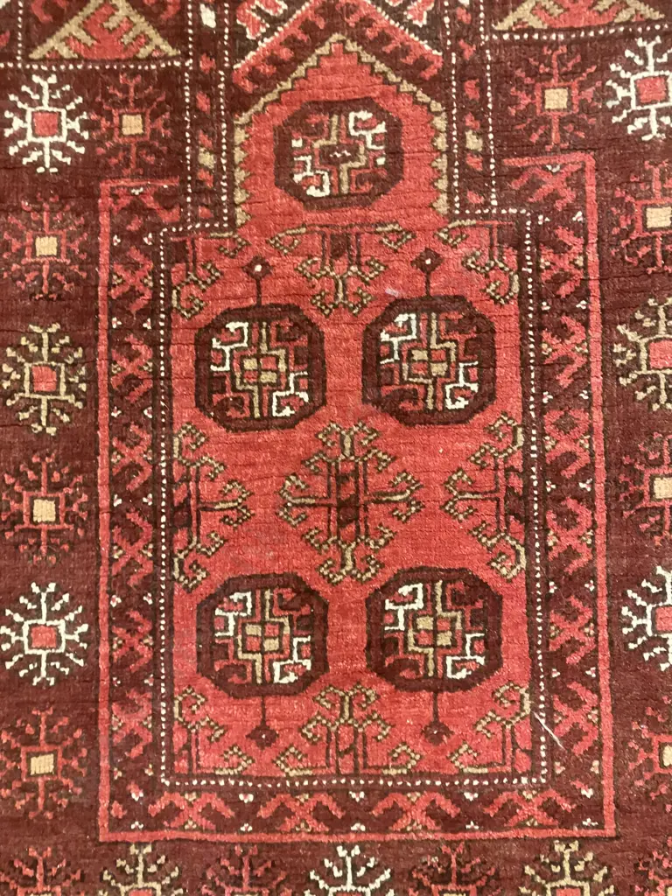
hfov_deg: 49.7
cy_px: 448
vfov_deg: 63.4
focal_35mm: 28
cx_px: 336
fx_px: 725
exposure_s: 1/25
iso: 320
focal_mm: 3.99
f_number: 1.8
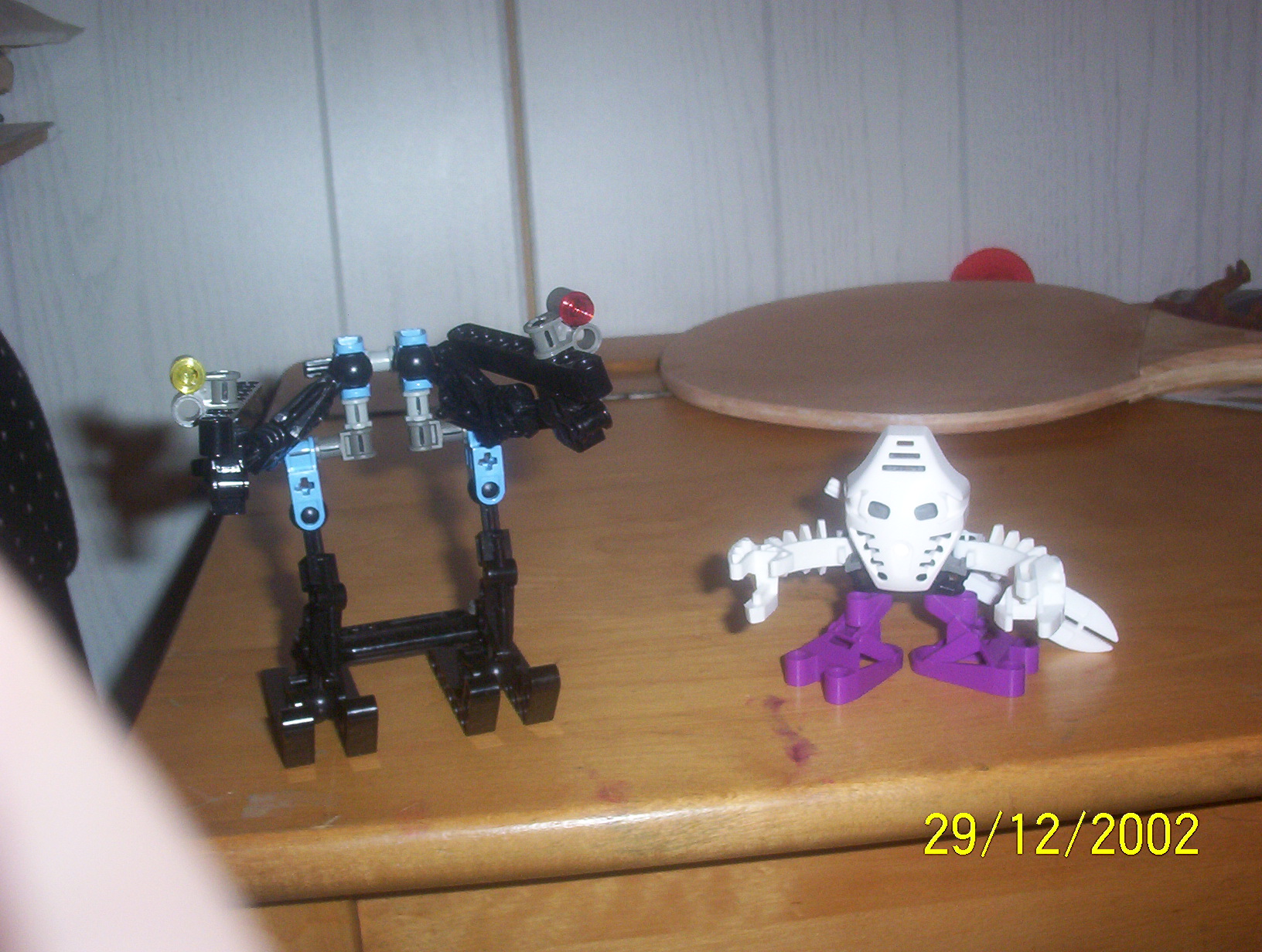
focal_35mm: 39
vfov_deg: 37.0
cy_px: 476
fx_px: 1425
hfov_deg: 47.8
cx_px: 631
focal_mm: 6
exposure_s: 1/30
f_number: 4.5
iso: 140
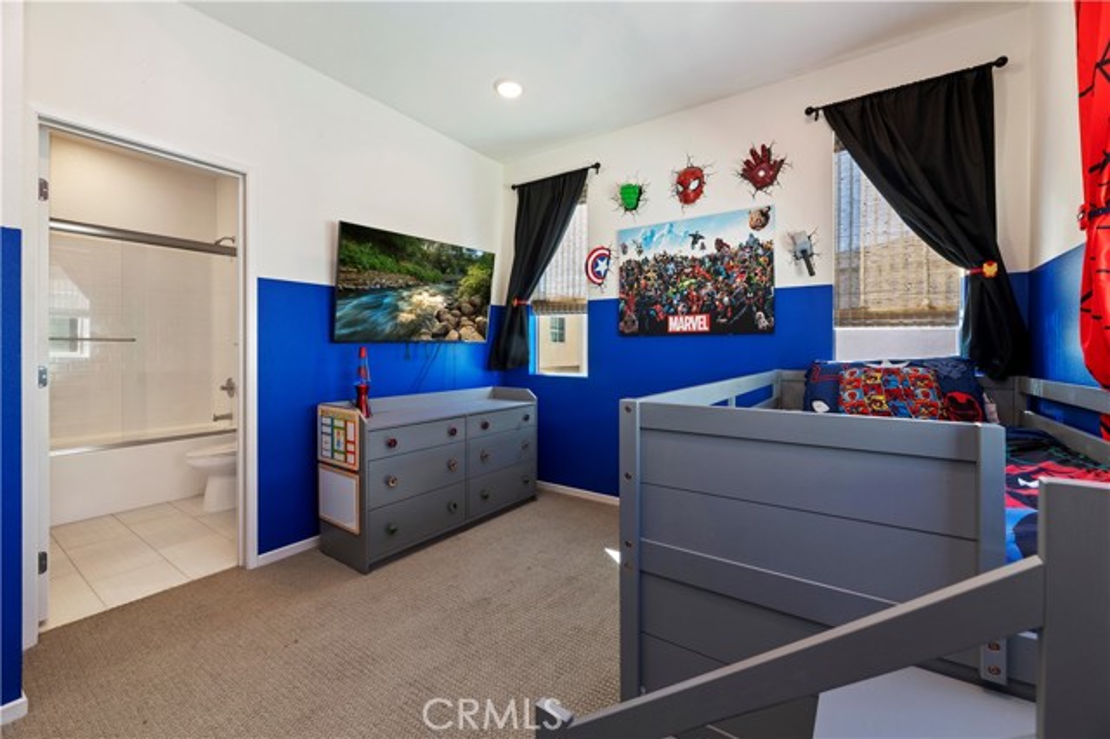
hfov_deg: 104.3
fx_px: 431
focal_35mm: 14
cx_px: 555
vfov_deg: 81.1
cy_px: 370
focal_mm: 14
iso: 500
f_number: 10
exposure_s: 1/10
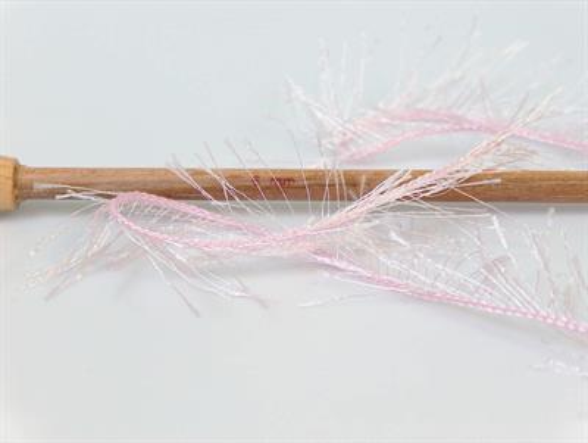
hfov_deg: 23.3
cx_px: 294
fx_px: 1429
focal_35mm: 84
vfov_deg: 17.6
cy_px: 222
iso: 200
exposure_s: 1/41.9
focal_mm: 17.25
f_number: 2.9
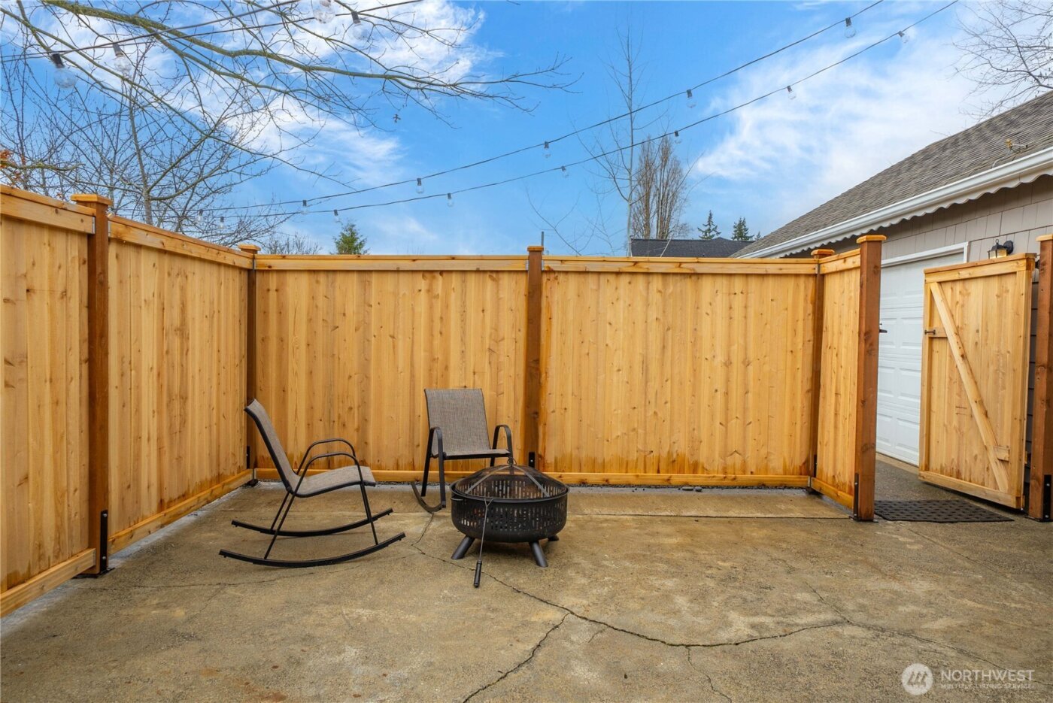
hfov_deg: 78.6
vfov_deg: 57.3
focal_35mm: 22
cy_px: 352
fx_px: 644
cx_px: 526
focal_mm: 22
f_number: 7.1
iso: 80
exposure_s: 1/50
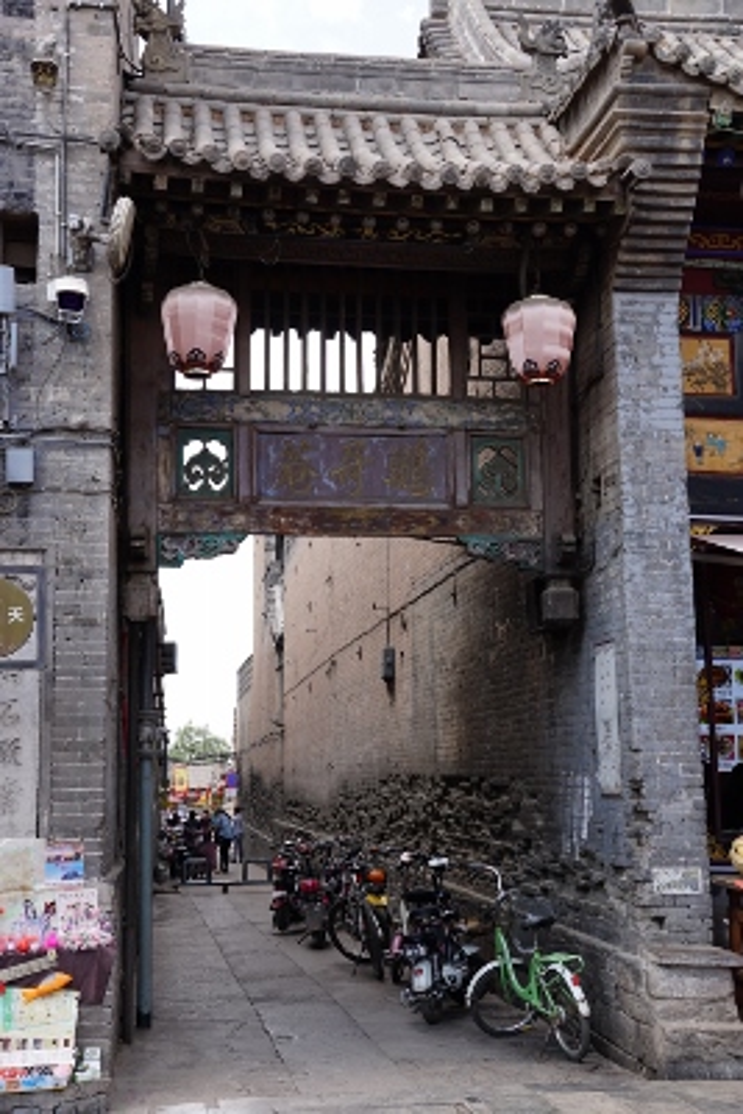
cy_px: 557
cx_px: 372
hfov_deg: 29.9
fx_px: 1392
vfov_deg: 43.6
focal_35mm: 45
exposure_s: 1/100
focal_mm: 30
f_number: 8
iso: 100
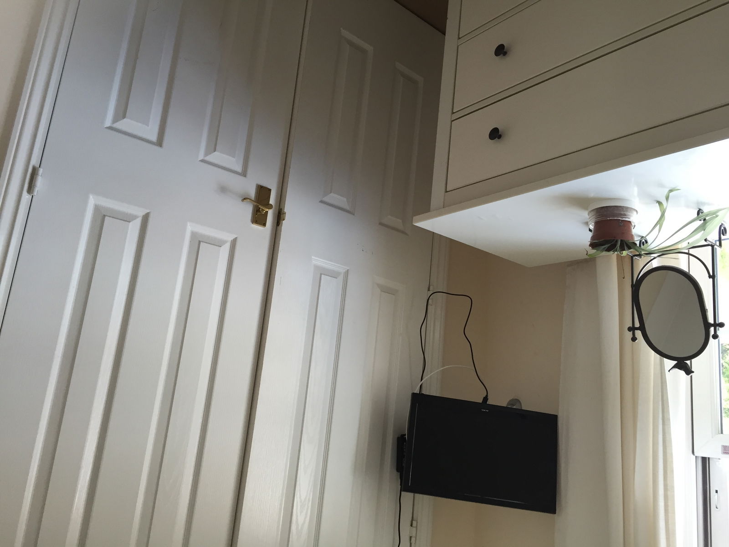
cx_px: 364
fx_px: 611
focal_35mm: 29
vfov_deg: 48.2
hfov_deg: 61.7
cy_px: 274
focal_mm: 4.15
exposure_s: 1/33
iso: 40
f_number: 2.2
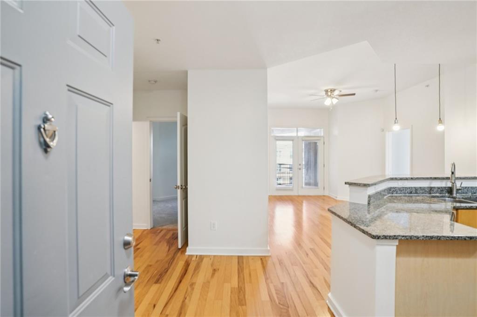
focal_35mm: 16
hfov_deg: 96.8
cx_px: 238
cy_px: 158
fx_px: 212
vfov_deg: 73.7
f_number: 8
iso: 400
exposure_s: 1/6
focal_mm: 16
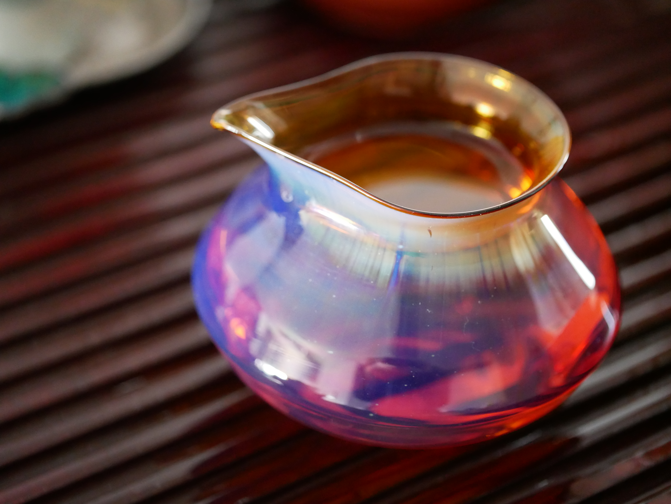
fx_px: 1745
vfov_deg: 16.4
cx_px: 336
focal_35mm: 90
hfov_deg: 21.8
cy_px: 252
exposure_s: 1/60
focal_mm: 45
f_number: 2.8
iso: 3200
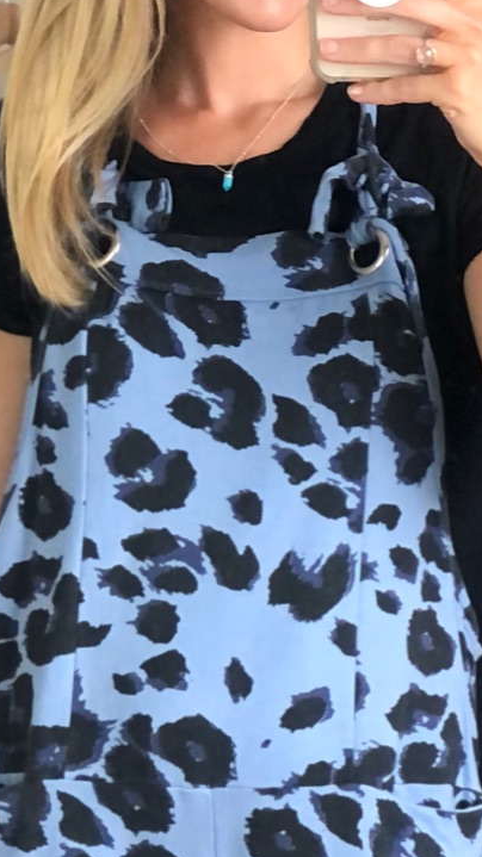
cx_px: 675
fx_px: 4025
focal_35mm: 177
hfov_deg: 6.8
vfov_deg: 12.1
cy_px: 794
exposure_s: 1/30
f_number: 2.8
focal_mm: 6.6
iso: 125
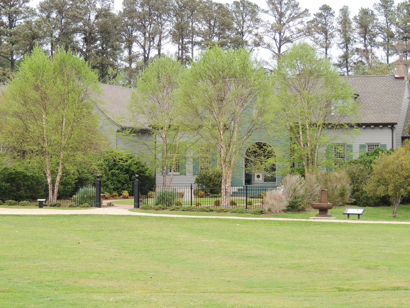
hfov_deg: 16.4
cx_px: 205
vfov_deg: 12.3
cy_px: 154
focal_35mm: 120
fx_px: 1421
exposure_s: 1/200
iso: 100
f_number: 4.2
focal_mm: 21.4
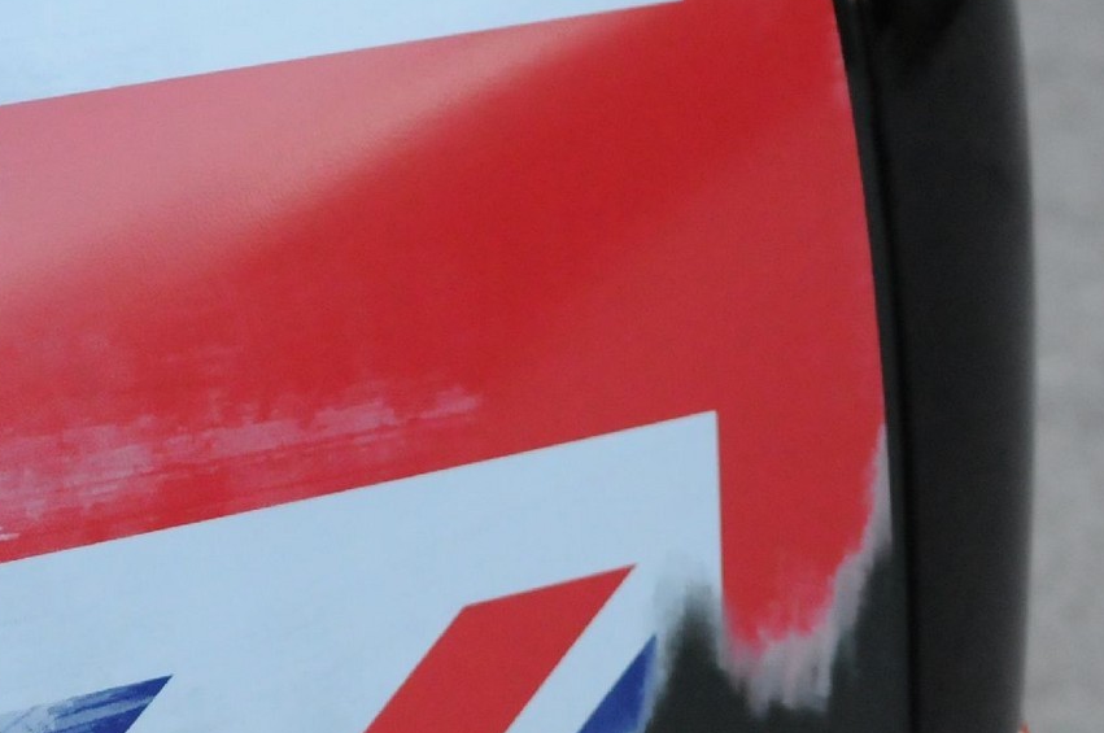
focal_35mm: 242
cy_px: 282
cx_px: 66
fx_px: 7426
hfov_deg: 8.5
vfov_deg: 5.7
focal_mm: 55
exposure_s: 1/400
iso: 2000
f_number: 5
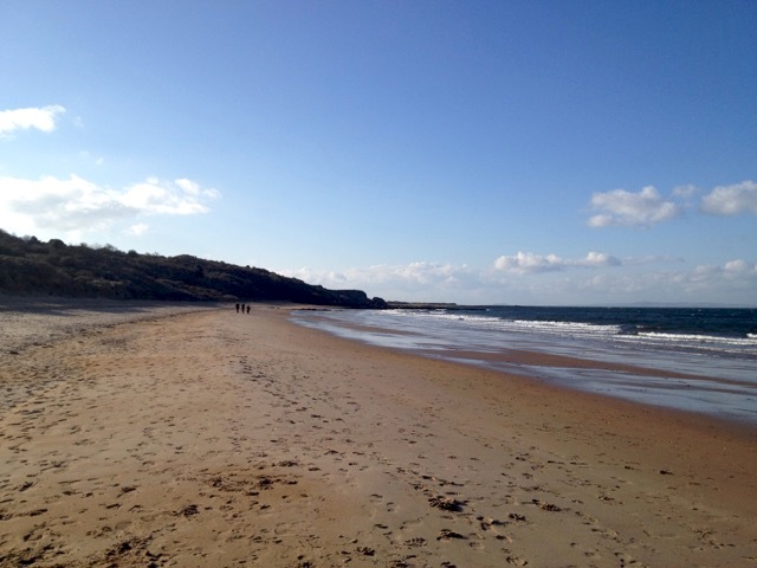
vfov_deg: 40.7
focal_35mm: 35
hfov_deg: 52.6
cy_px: 284
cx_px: 378
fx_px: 765
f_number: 2.4
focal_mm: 4.28
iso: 50
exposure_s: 1/2404
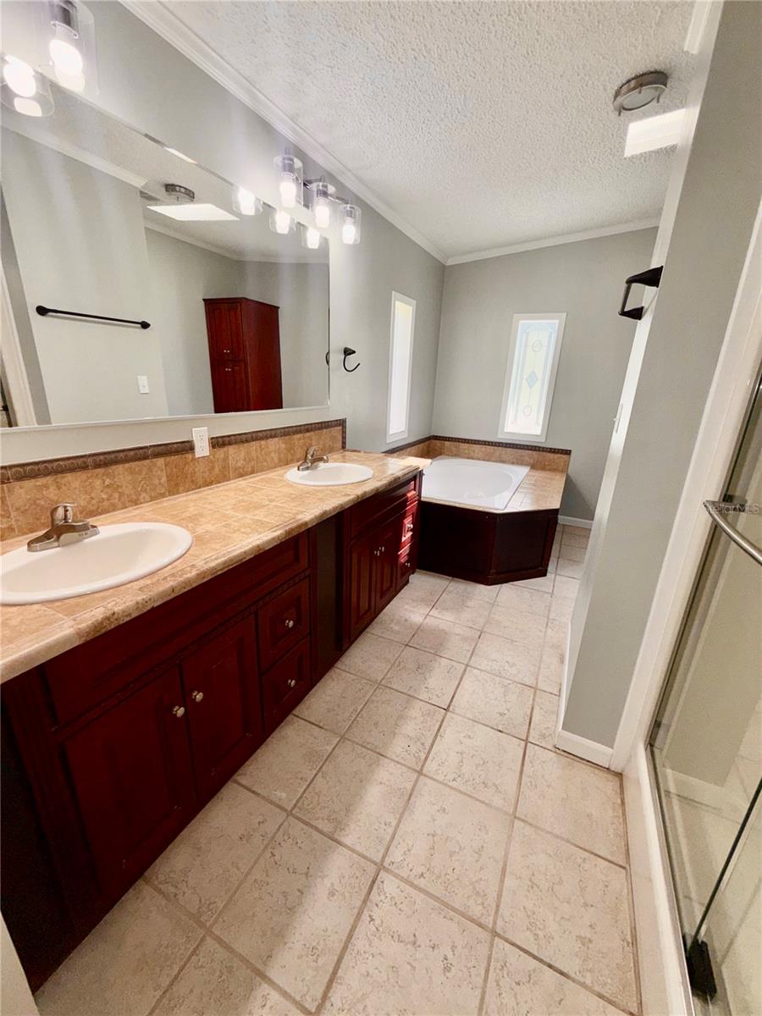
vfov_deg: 102.1
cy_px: 508
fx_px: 411
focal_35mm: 14
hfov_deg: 85.7
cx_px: 381
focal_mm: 2.22
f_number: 2.2
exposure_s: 1/122
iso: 25
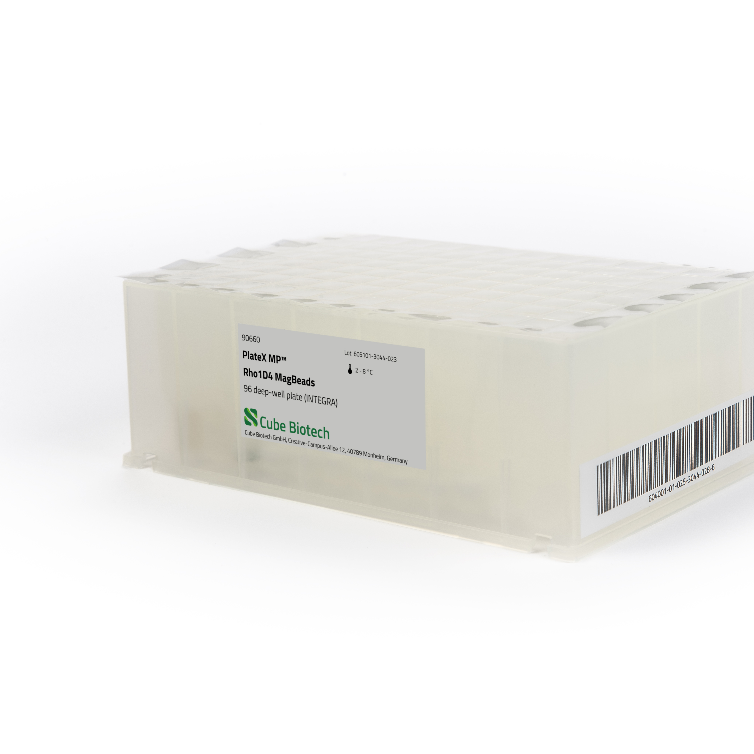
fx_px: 2218
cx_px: 460
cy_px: 379
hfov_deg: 19.3
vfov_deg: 19.3
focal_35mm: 90
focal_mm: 70
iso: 50
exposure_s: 1/8
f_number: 16
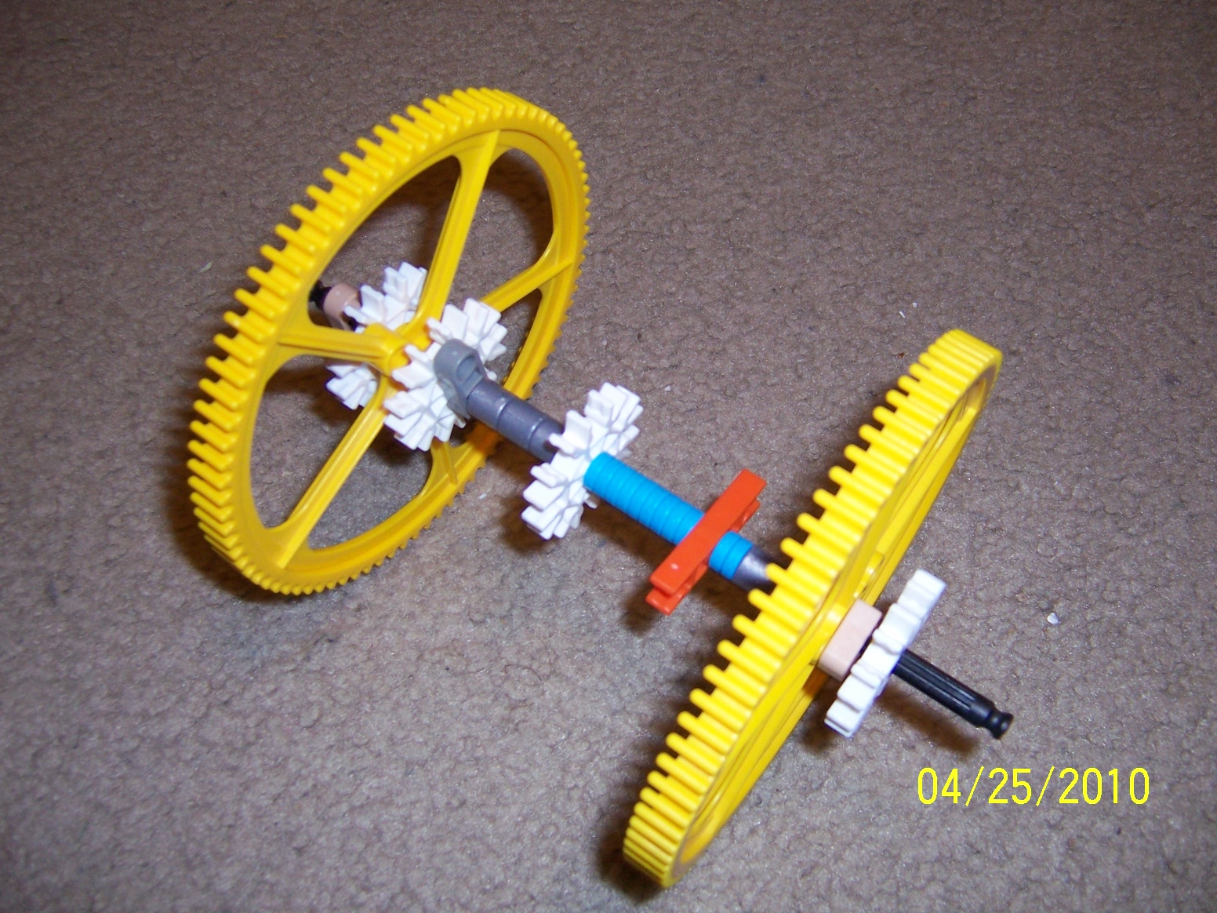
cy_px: 456
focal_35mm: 33
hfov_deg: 55.4
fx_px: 1160
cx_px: 608
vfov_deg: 42.9
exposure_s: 1/60
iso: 140
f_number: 2.8
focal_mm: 5.5
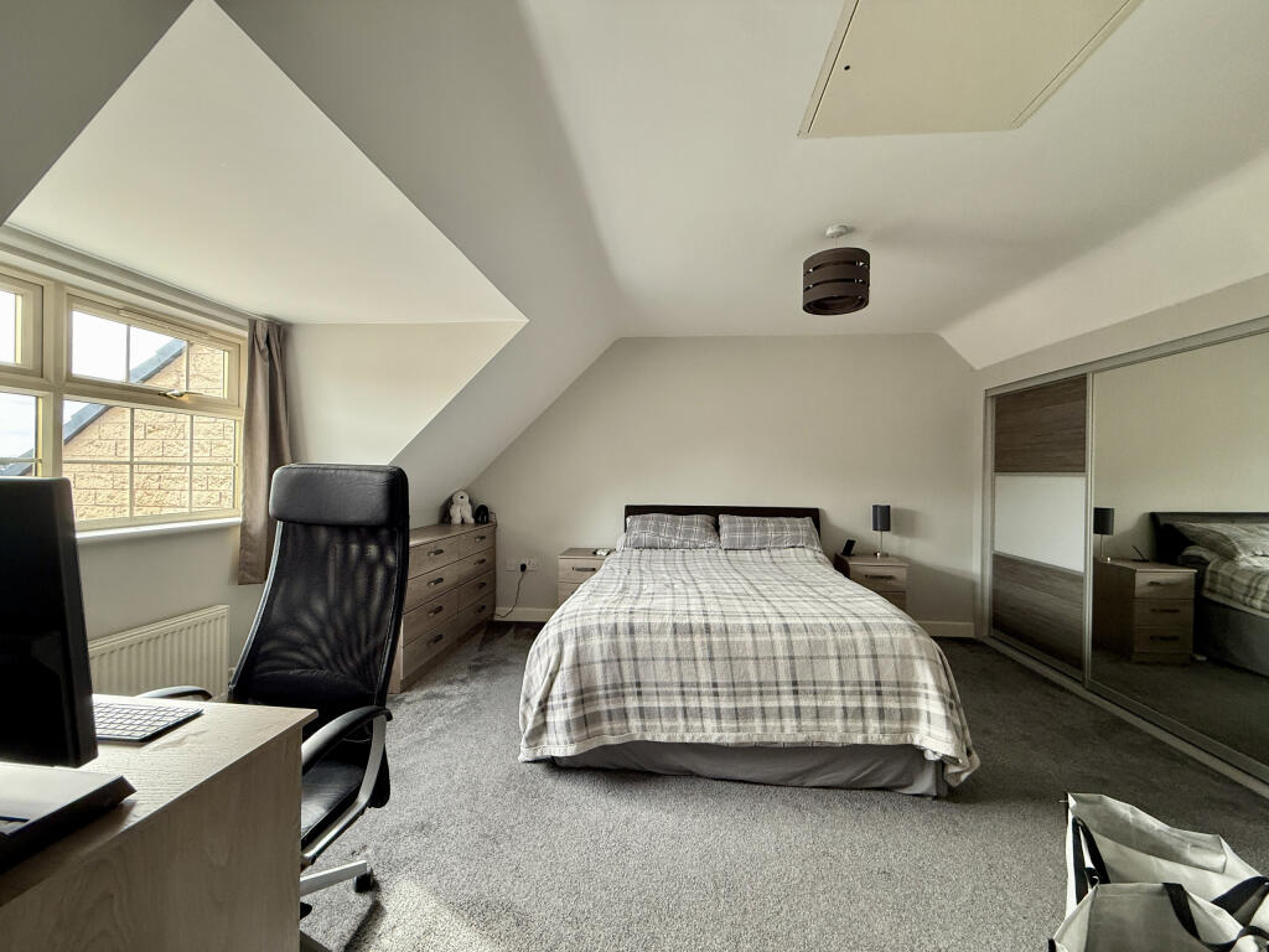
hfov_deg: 102.1
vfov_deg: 85.7
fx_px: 513
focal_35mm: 14
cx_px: 634
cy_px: 476
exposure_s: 1/99
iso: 200
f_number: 2.2
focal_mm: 2.22
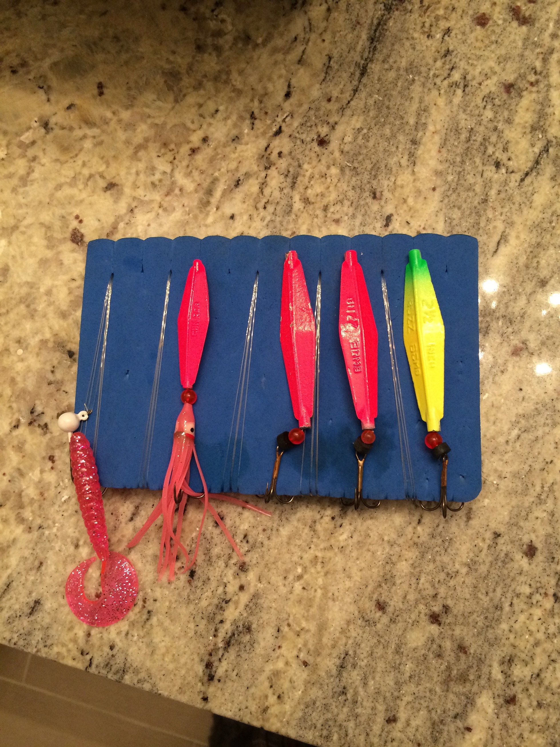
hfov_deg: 46.8
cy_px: 374
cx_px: 280
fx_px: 647
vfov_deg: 60.0
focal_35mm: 30
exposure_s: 1/30
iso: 160
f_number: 2.2
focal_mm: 4.12
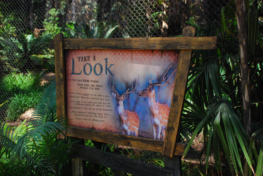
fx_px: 307
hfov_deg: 46.3
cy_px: 88
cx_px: 132
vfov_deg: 32.0
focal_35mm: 42
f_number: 8
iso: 500
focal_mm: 28
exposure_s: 1/250
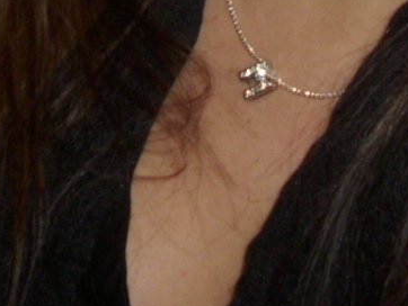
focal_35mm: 137
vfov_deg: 10.3
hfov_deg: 14.4
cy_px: -212
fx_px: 1616
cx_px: 134
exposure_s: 1/200
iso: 50
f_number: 2.8
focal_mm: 6.2
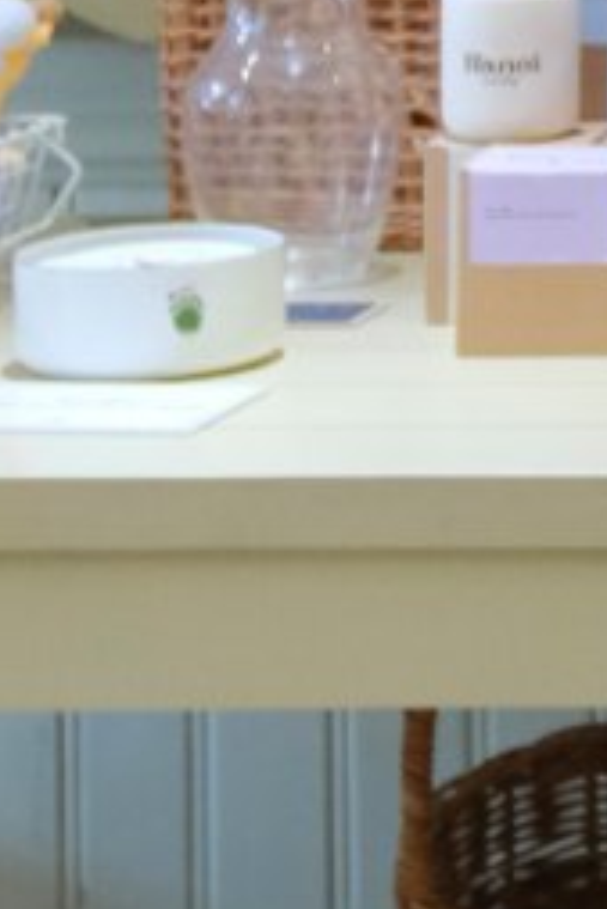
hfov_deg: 7.9
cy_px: -320
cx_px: 1677
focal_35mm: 154
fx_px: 3889
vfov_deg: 12.8
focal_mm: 17
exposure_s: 1/100
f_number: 2.8
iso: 2000
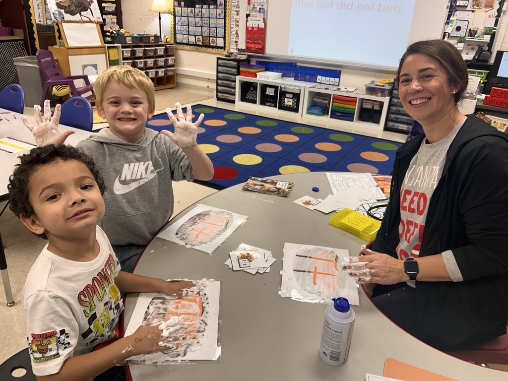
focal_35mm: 26
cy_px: 190
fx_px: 382
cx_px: 254
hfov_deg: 67.3
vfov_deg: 53.1
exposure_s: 1/120
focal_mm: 5.7
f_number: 1.5
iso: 100
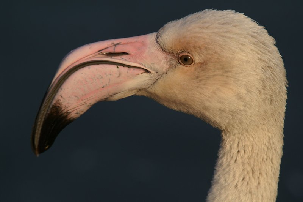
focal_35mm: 750
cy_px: 101
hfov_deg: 2.8
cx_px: 152
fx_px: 6307
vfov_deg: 1.8
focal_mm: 500
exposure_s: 1/200
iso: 100
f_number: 11
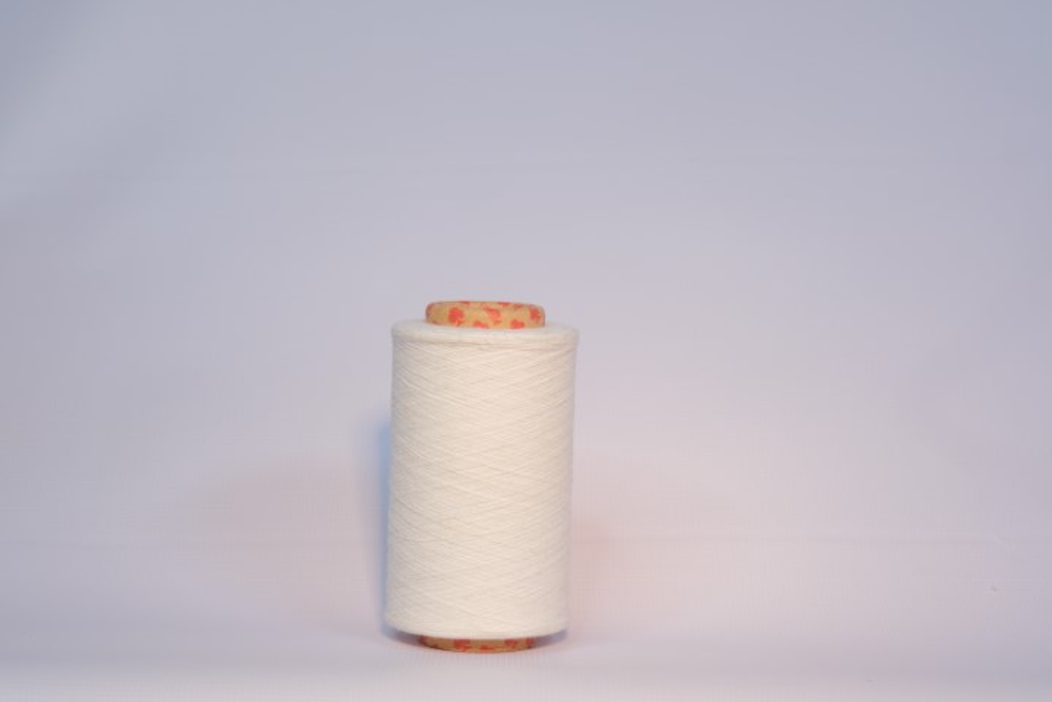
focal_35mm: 84
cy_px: 351
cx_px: 526
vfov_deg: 16.3
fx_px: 2454
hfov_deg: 24.2
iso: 800
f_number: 4.5
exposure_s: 1/100
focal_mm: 56
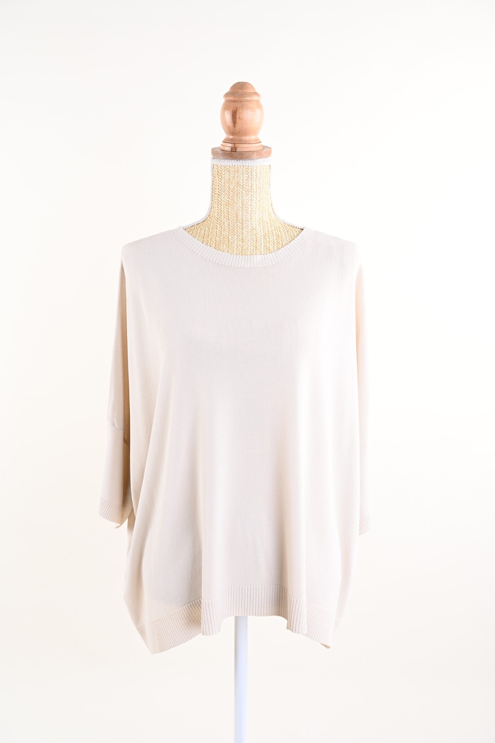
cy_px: 372
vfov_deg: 57.3
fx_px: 681
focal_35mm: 33
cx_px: 248
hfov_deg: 39.9
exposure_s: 1/125
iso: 125
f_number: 9
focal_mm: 33
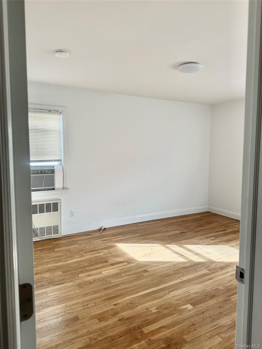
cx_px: 131
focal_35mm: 24
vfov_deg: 71.6
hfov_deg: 56.8
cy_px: 174
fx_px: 242
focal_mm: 6.86
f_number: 1.78
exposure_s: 1/121
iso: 80
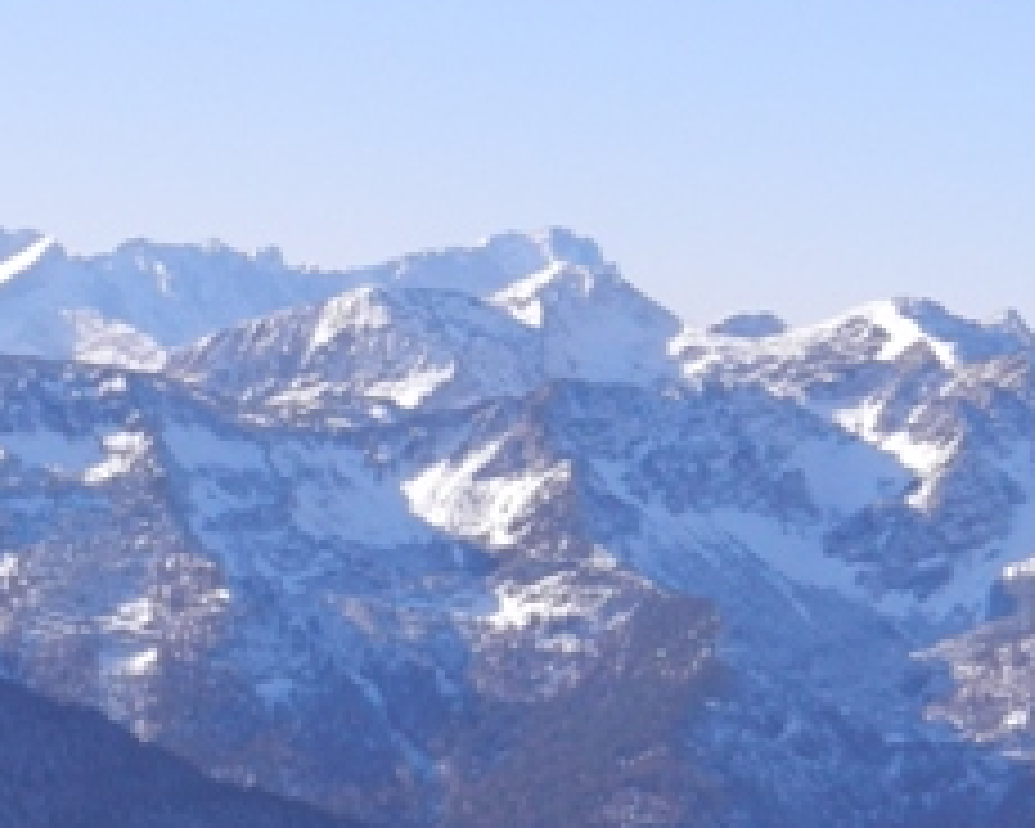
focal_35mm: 185
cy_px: 436
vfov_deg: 8.4
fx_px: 5667
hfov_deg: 10.4
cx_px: 248
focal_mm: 12.3
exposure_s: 1/800
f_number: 4.6
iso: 160
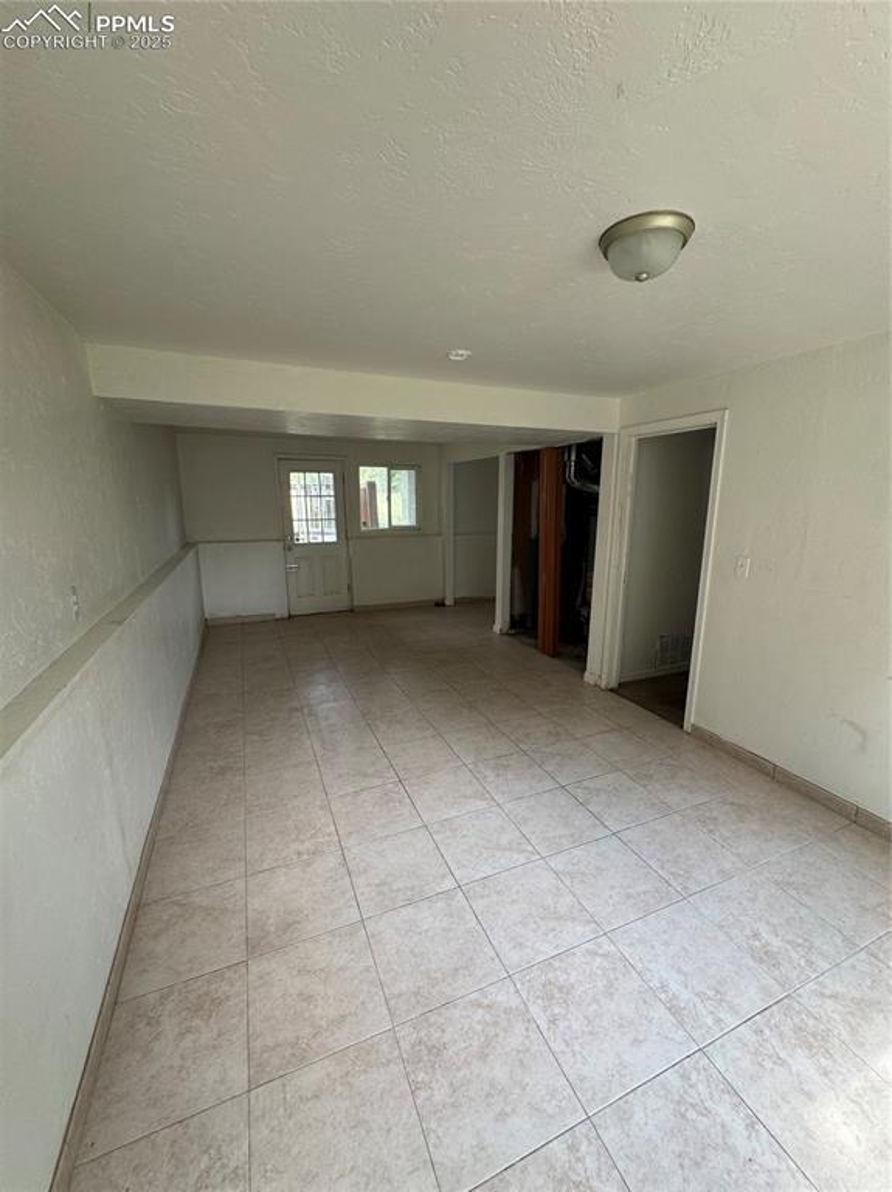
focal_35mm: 14
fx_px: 482
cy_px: 596
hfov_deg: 85.6
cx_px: 446
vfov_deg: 102.1
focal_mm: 2.22
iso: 100
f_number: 2.2
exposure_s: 1/99
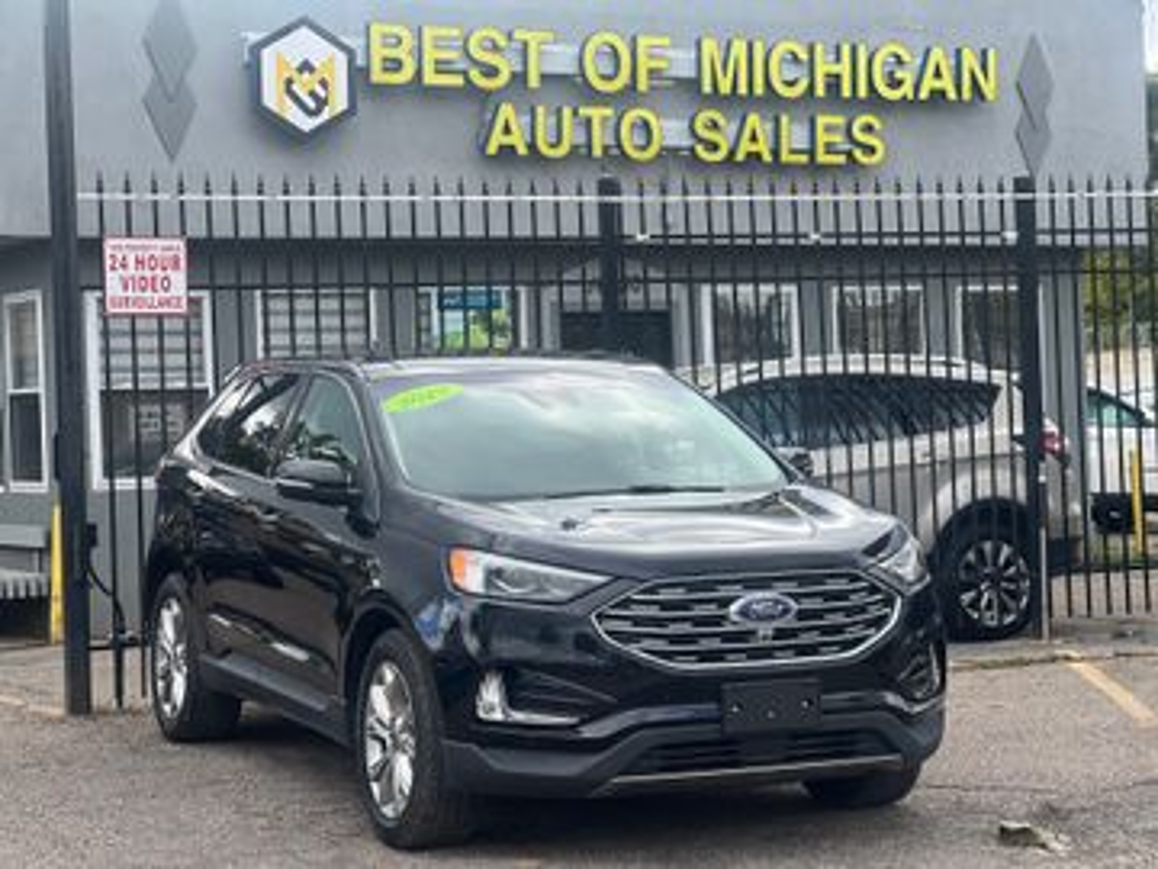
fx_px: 2576
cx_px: 579
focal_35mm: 77
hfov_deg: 25.3
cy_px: 434
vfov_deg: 19.1
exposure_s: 1/126
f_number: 2.8
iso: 20
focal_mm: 9
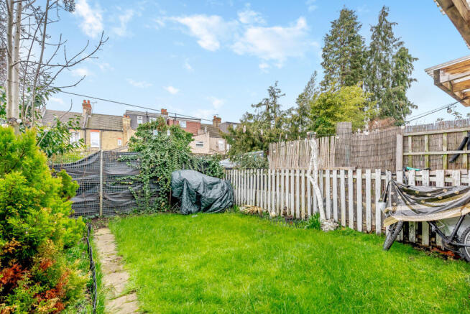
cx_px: 235
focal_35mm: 16
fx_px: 209
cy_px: 157
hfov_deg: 96.7
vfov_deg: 73.8
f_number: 5
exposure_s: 1/80
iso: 200
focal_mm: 16
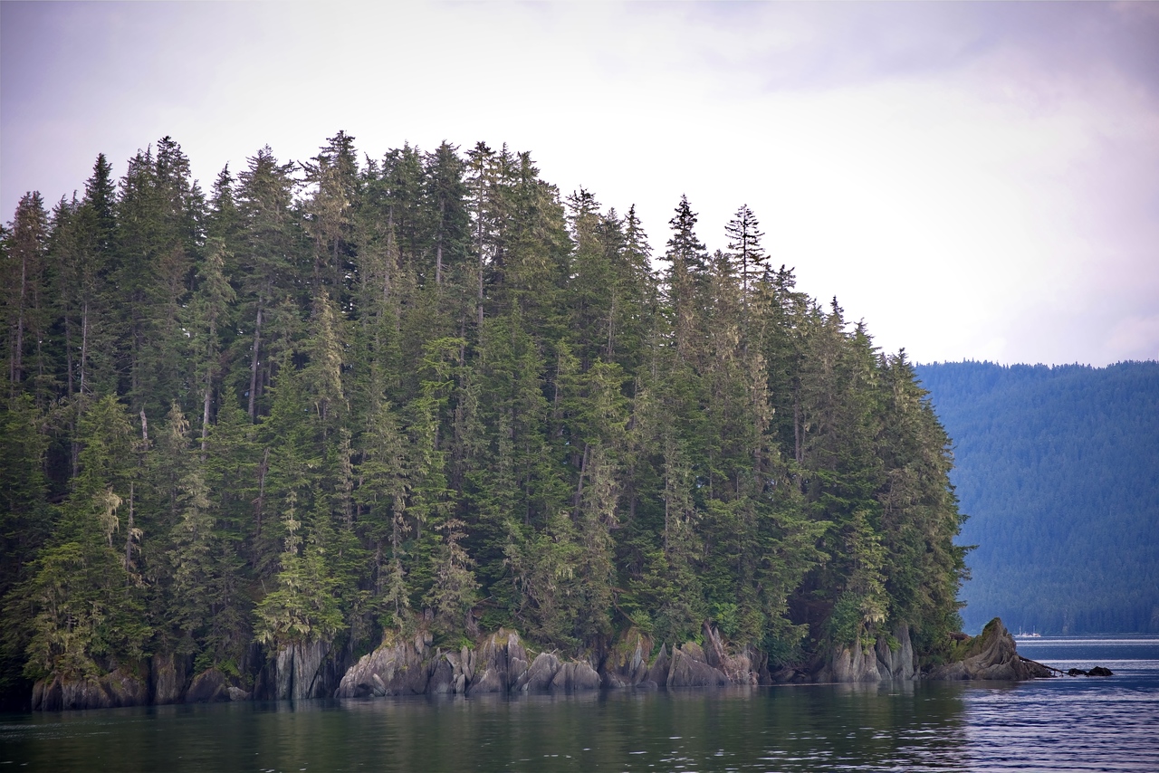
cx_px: 580
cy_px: 386
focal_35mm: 155
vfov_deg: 8.9
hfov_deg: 13.2
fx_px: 4991
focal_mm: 155
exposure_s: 1/320
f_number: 4.8
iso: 200
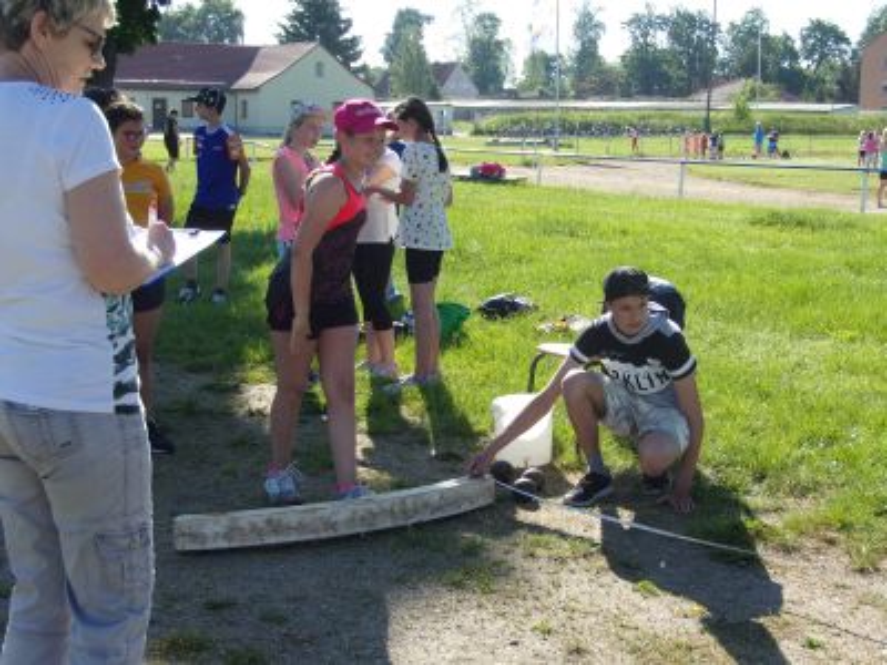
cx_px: 444
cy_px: 332
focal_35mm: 52
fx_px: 1332
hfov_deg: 36.8
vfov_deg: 28.0
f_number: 4.3
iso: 80
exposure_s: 1/350
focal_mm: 9.4
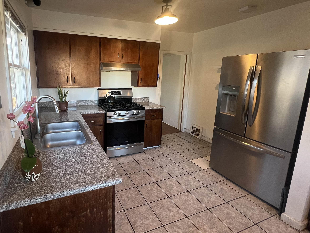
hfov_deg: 89.4
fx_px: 152
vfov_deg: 74.5
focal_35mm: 17
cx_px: 118
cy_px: 103
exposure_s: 1/60
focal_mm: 1.57
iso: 200
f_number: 1.8
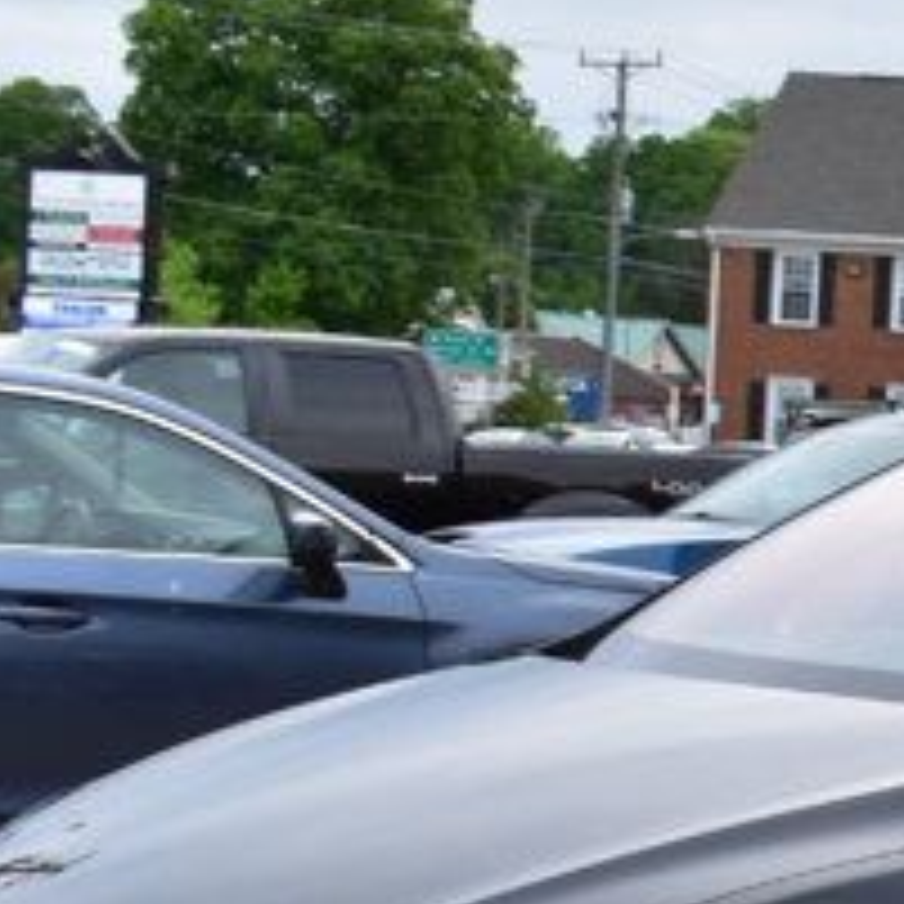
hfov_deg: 10.5
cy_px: 621
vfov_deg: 12.2
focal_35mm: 143
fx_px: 4225
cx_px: 2150
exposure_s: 1/200
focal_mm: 22
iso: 400
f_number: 10
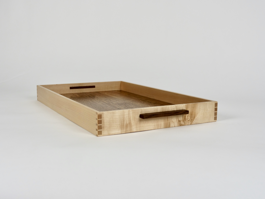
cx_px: 132
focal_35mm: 44
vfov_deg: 32.9
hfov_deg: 42.9
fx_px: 337
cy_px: 100
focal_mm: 22
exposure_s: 1/60
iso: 200
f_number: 4.9
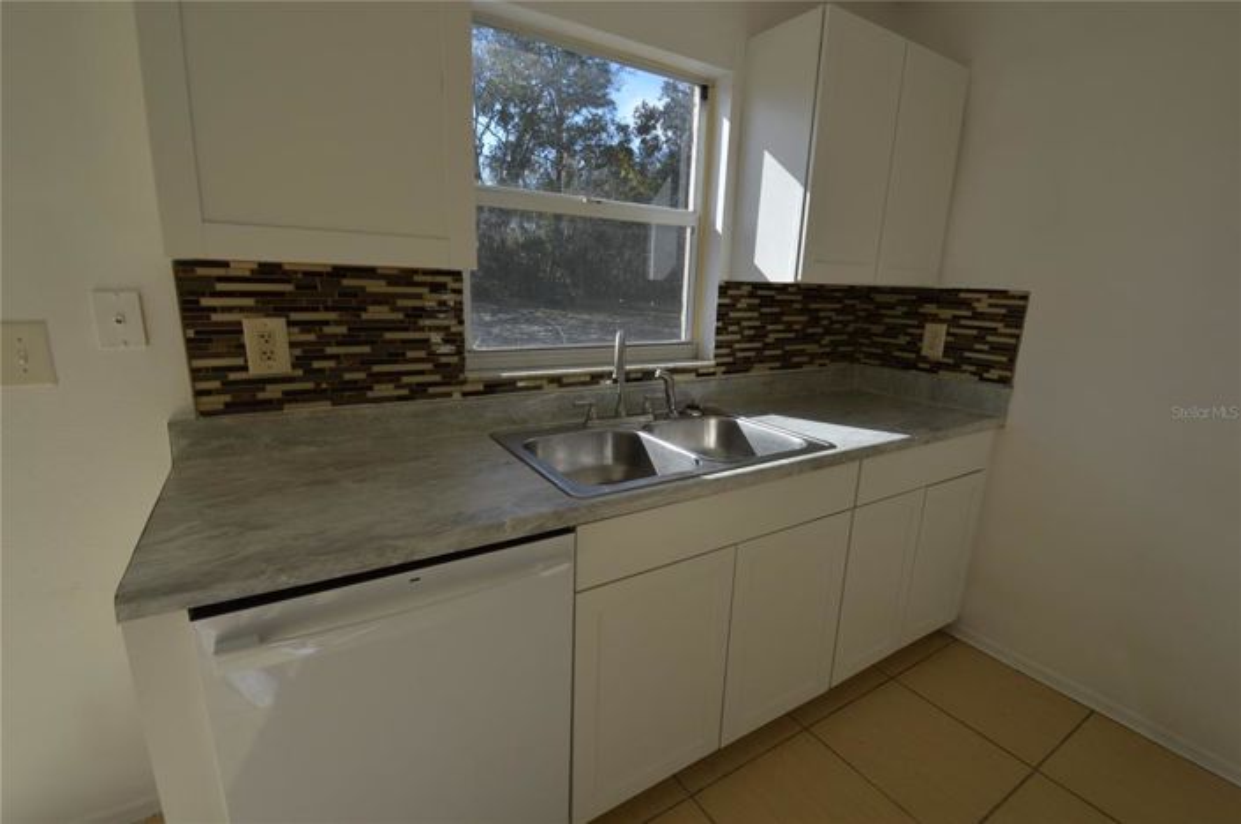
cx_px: 620
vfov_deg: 77.2
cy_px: 412
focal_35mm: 15
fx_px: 516
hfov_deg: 100.5
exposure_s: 1/200
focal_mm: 10
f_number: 7.1
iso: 100
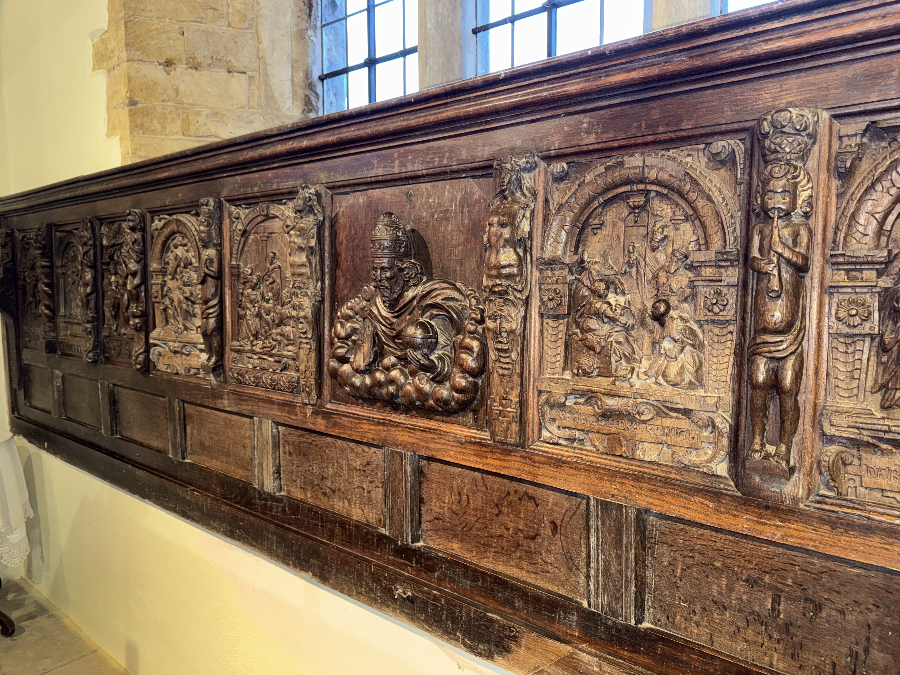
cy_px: 338
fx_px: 624
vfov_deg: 56.8
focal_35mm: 24
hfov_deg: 71.6
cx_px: 450
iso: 160
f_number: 1.78
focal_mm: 6.76
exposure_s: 1/13
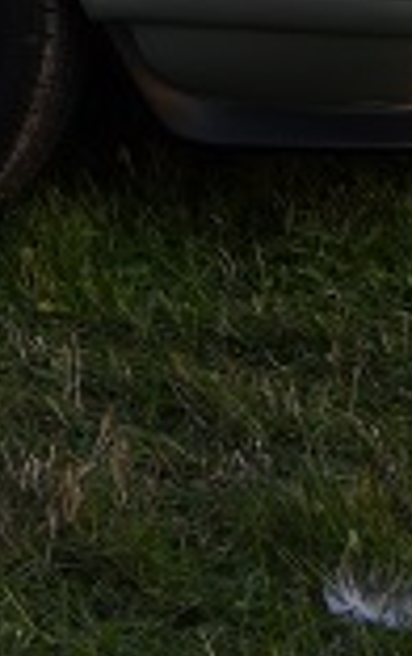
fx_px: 3920
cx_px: -702
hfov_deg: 5.7
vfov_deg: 9.2
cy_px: -427
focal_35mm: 219
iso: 200
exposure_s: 1/160
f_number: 5
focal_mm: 28
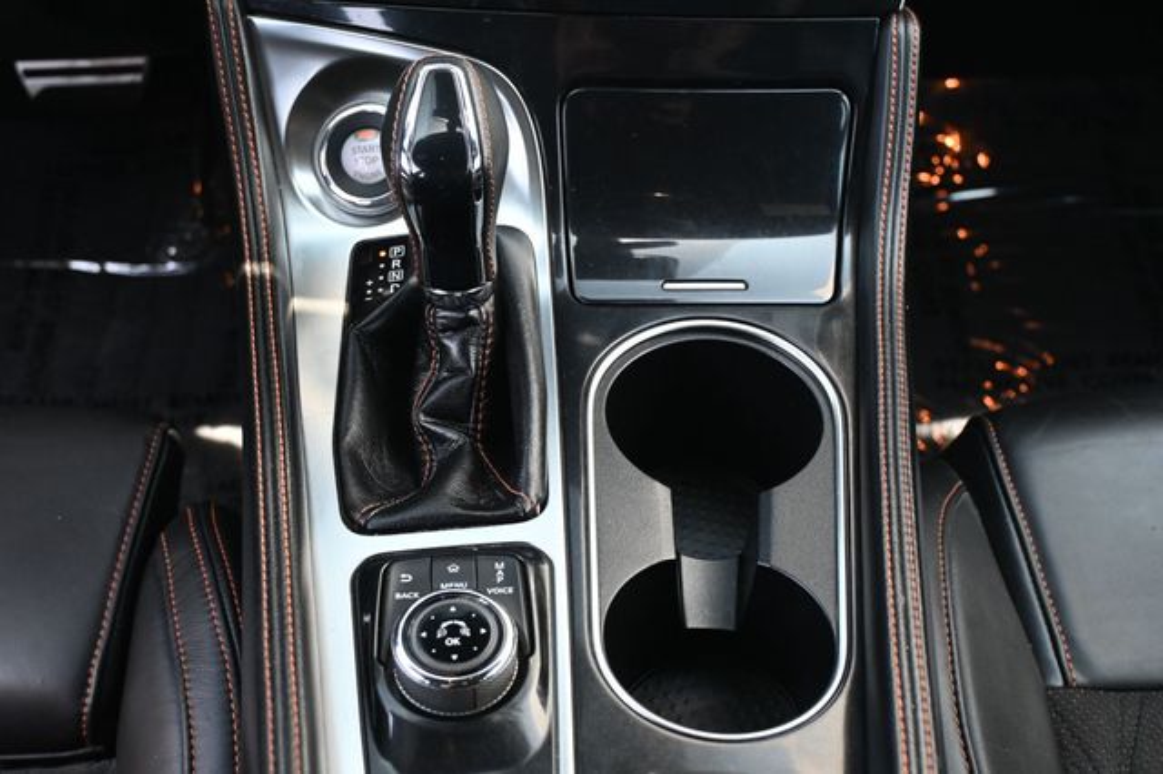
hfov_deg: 40.6
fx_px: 1574
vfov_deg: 27.6
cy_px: 387
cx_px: 582
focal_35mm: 49
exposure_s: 1/125
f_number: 5
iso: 1250
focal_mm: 32.5
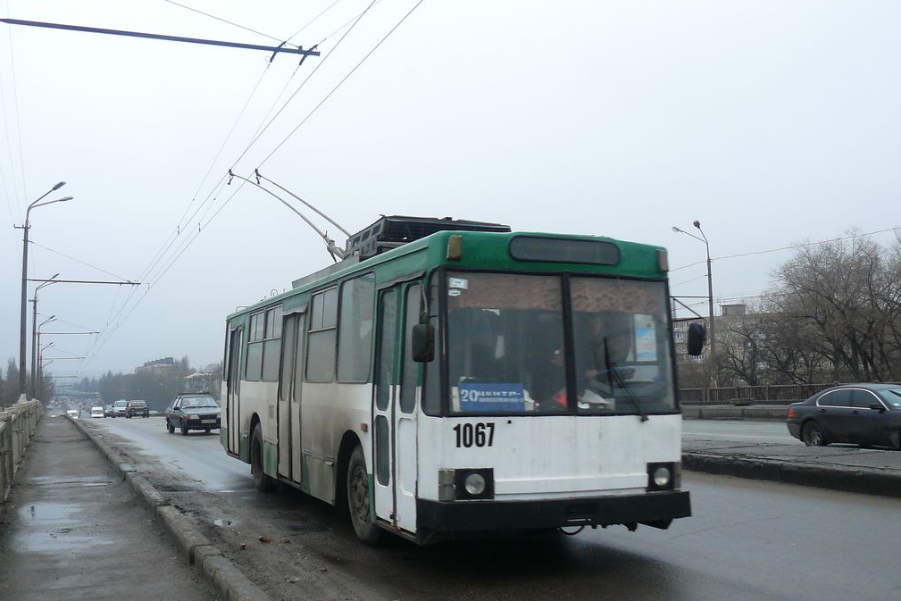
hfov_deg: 50.7
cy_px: 280
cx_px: 447
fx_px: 951
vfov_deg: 35.1
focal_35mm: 38
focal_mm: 6
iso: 125
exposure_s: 1/250
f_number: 2.8
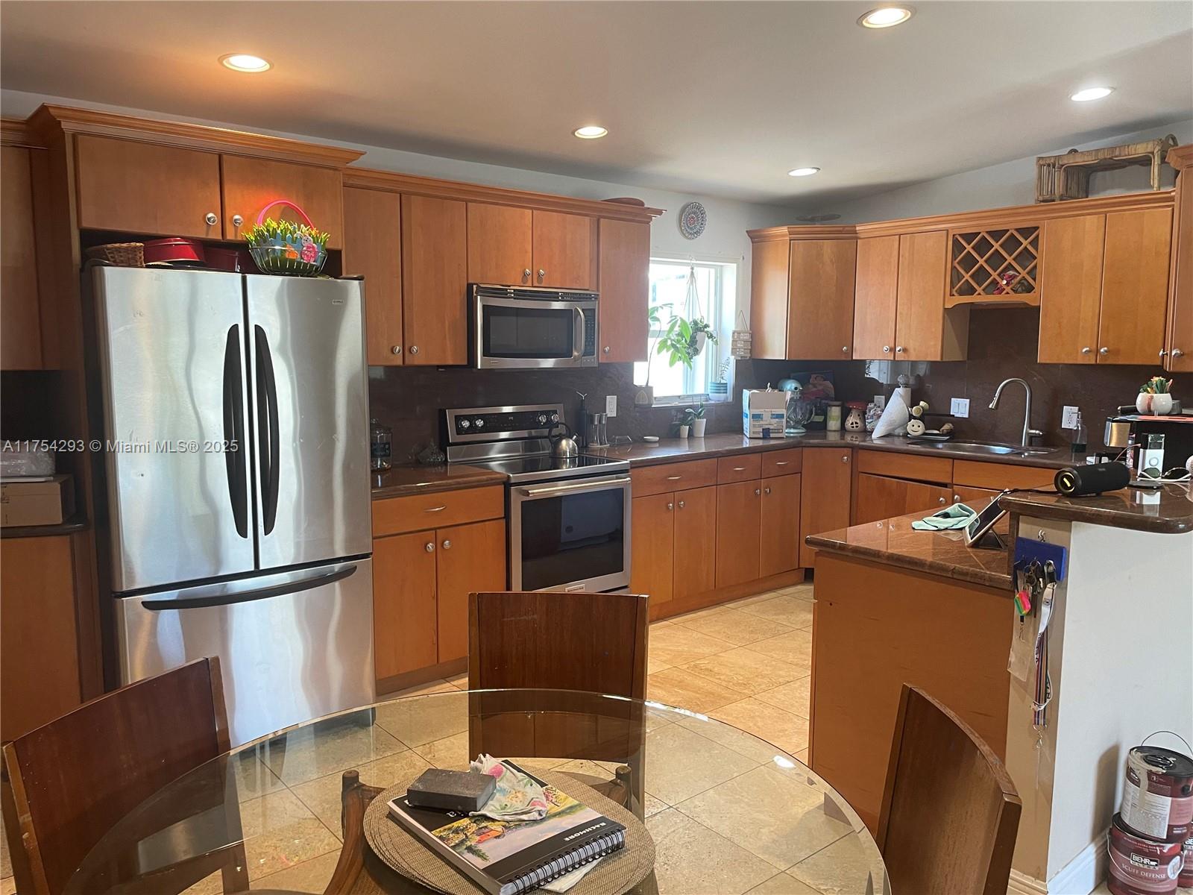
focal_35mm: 26
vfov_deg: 53.1
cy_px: 448
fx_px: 896
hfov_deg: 67.3
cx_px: 596
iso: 100
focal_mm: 4.2
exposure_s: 1/60
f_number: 1.6
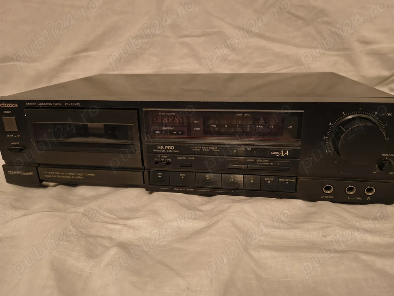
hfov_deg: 69.4
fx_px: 285
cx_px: 199
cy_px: 144
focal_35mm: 25
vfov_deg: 54.9
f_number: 1.8
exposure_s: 1/50
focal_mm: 5.56
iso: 935
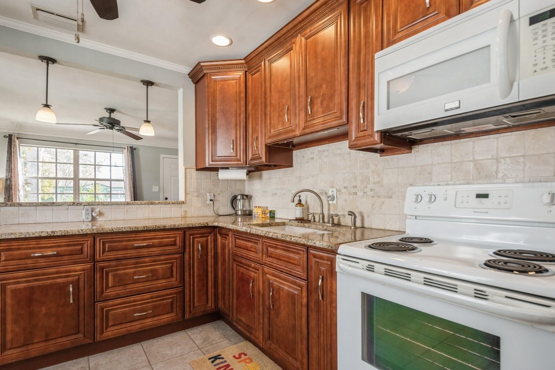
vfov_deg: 67.4
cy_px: 185
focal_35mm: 18
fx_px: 277
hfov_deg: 90.0
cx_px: 278
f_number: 8
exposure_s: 1/13
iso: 200
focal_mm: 12
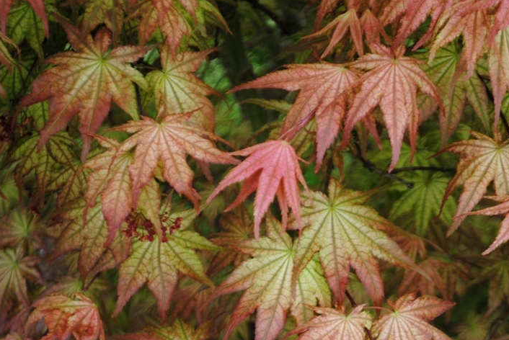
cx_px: 298
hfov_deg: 17.1
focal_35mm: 120
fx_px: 1694
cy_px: 230
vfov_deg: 11.5
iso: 125
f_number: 5.6
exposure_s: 1/125
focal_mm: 55
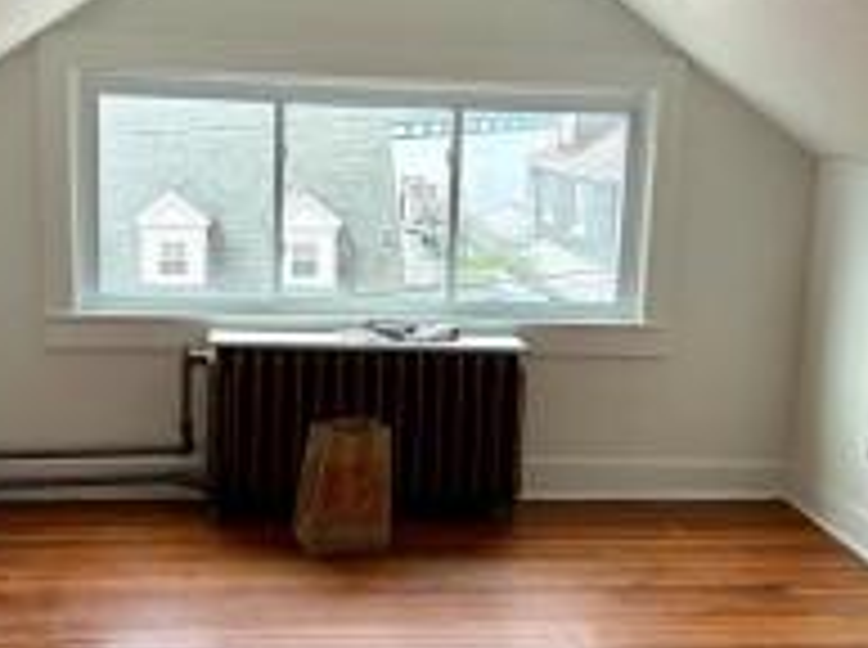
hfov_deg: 35.6
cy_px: 356
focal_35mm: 54
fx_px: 1352
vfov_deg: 26.9
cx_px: 405
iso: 64
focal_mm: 5.96
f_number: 1.6
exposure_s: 1/238
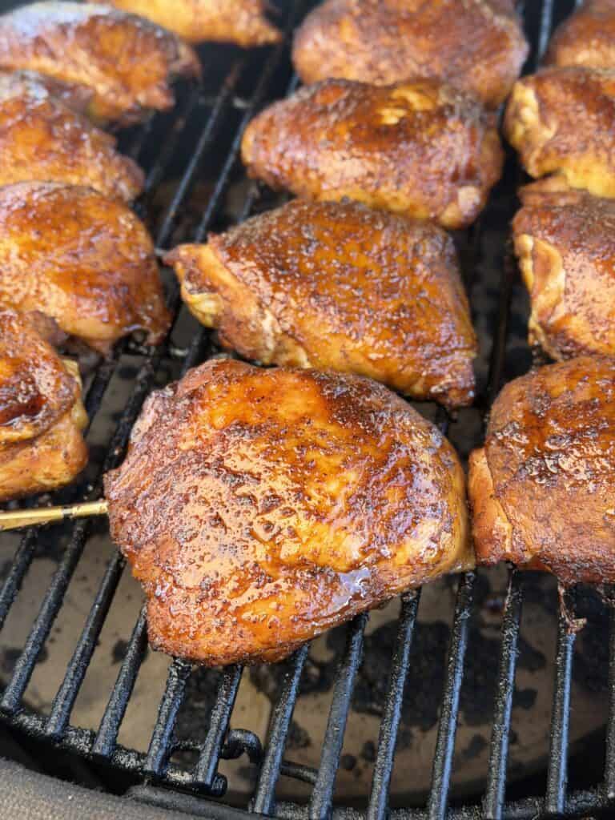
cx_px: 308
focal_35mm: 48
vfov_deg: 39.7
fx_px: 1137
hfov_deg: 30.3
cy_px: 410
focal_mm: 6.76
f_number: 1.78
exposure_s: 1/121
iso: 64
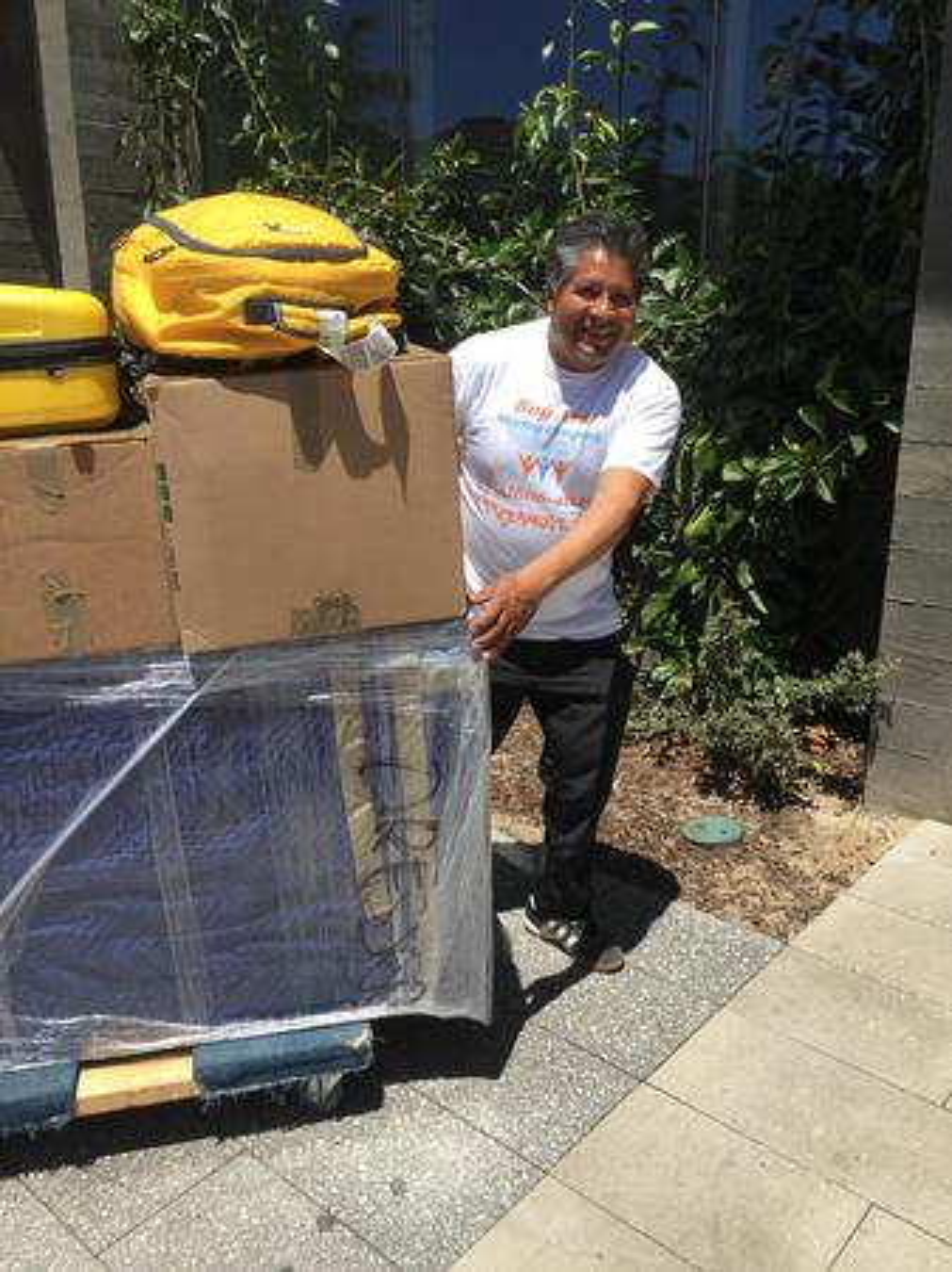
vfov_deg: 61.7
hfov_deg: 48.2
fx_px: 1064
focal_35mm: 29
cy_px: 636
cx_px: 476
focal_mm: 4.15
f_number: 2.2
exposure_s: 1/1980
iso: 32
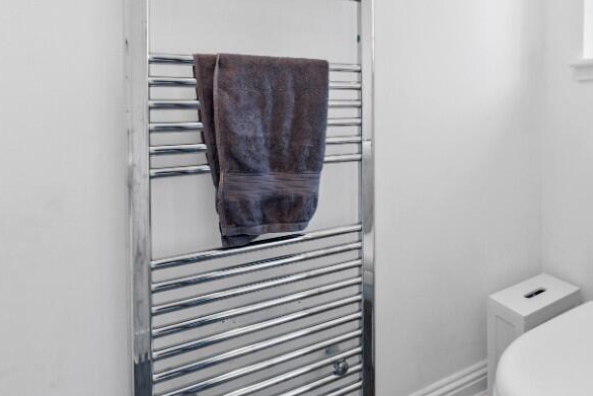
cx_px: 424
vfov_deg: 57.7
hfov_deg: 76.8
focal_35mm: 21
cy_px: 118
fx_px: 346
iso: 640
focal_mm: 12
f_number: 14
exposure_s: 1/2
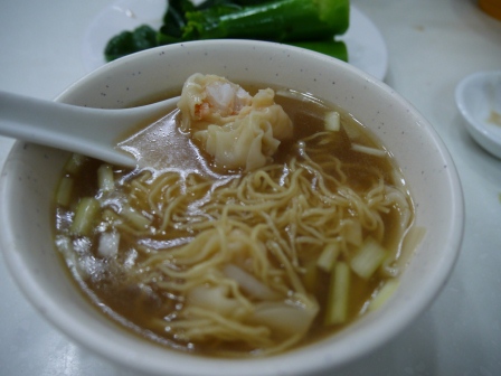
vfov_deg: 49.7
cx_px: 250
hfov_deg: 63.4
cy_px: 188
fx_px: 405
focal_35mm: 28
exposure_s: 1/60
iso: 500
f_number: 3.5
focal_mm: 14
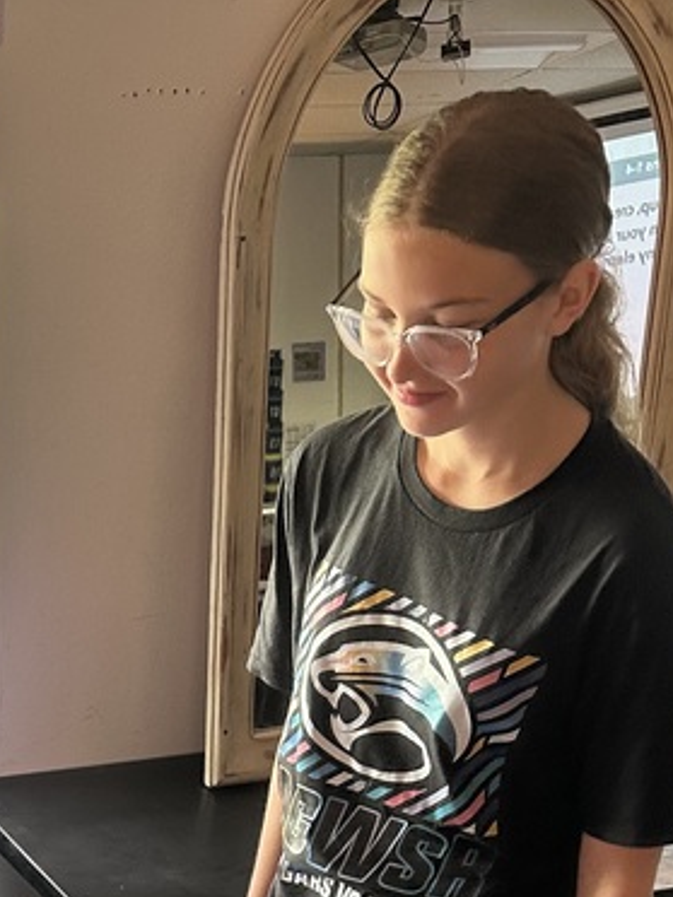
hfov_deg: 21.2
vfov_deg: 26.0
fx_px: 1711
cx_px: -65
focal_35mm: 66
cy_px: 1095
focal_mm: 6.86
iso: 200
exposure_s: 1/60
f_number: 1.78
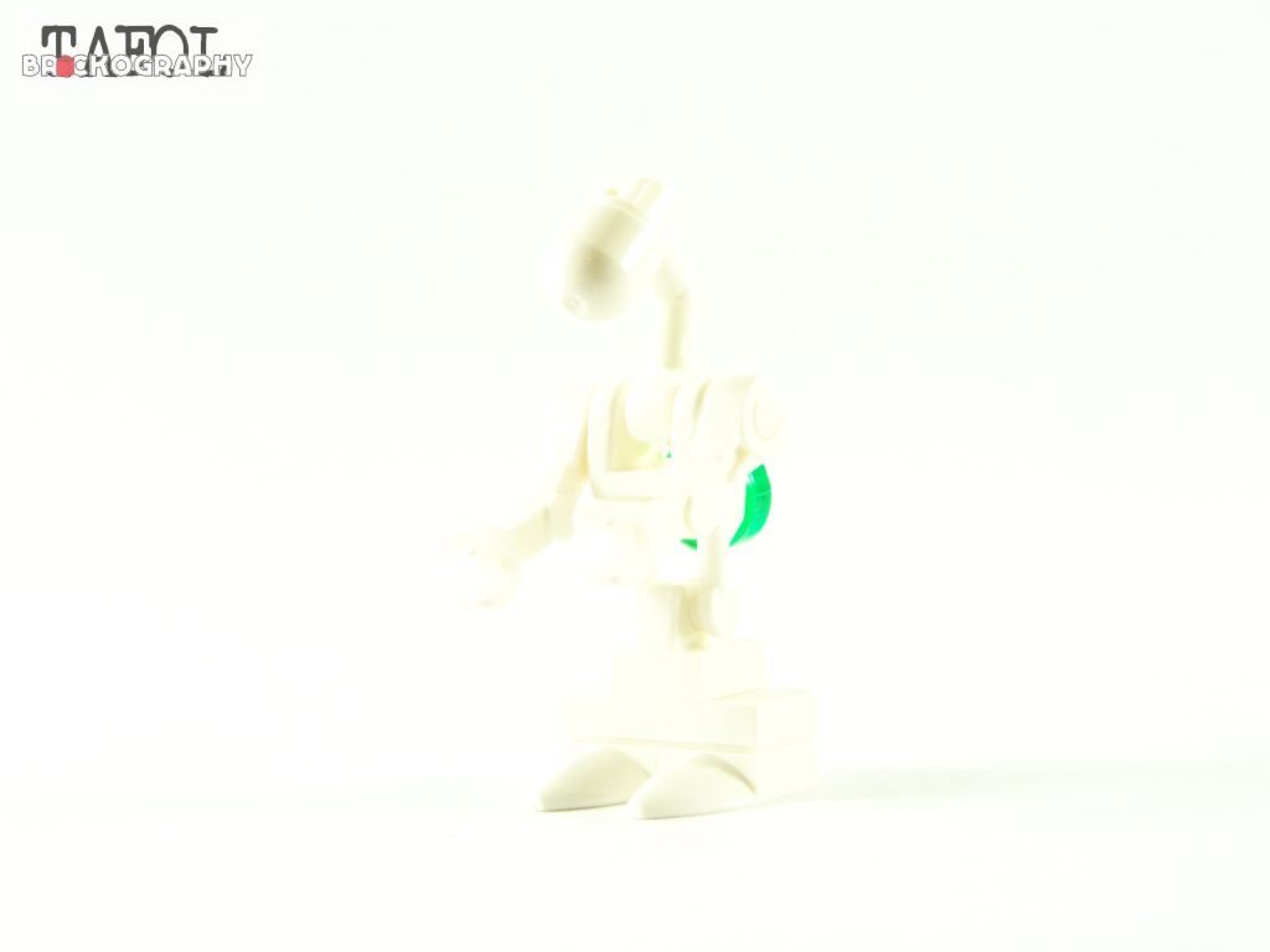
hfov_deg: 20.9
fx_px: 3449
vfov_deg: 15.7
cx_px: 635
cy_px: 476
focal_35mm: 94
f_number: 4
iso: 400
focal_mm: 15.6
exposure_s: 1/60
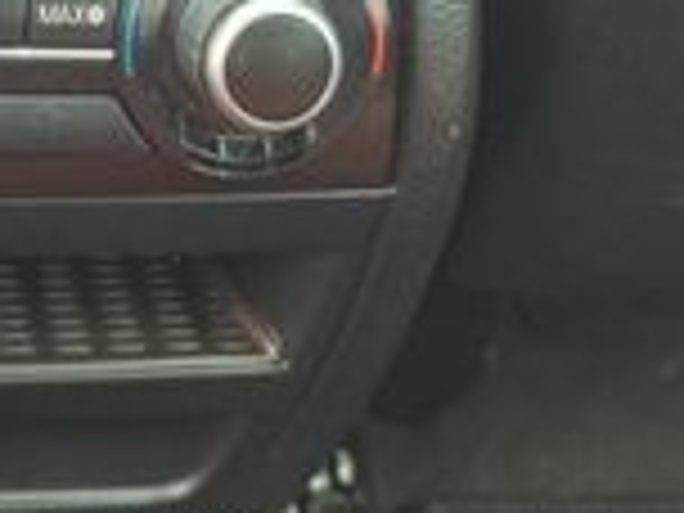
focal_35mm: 95
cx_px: -18
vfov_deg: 14.4
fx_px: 1877
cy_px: -281
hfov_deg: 20.0
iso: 640
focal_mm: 6.06
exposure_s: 1/100
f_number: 1.7
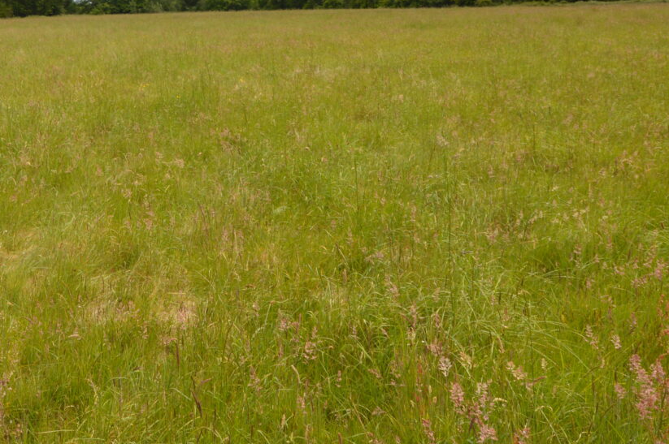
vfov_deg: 34.4
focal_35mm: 35
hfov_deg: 53.1
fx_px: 650
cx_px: 208
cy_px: 1
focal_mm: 10
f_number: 9
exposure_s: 1/200
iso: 100
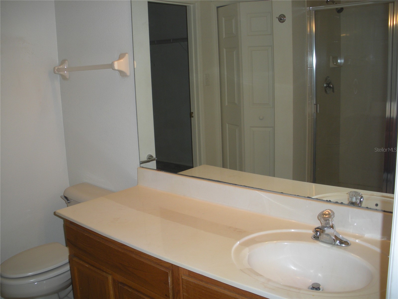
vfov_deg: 39.7
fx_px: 414
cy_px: 150
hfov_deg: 51.4
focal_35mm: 36
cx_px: 199
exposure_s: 1/37.6
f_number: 3.5
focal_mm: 6.3
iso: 104
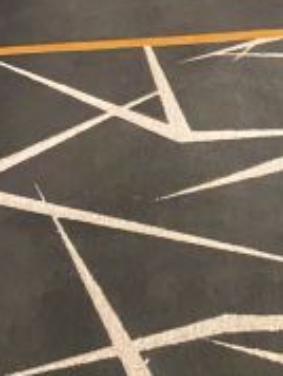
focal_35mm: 105
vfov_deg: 16.1
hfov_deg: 14.1
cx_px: 180
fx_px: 1142
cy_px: -283
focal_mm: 4.25
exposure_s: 1/30
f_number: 1.8
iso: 640
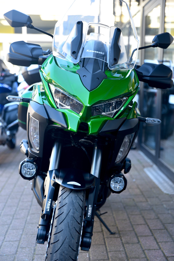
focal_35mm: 60
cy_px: 130
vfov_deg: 33.4
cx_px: 87
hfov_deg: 22.6
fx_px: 435
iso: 100
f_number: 2.8
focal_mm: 60
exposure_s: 1/50
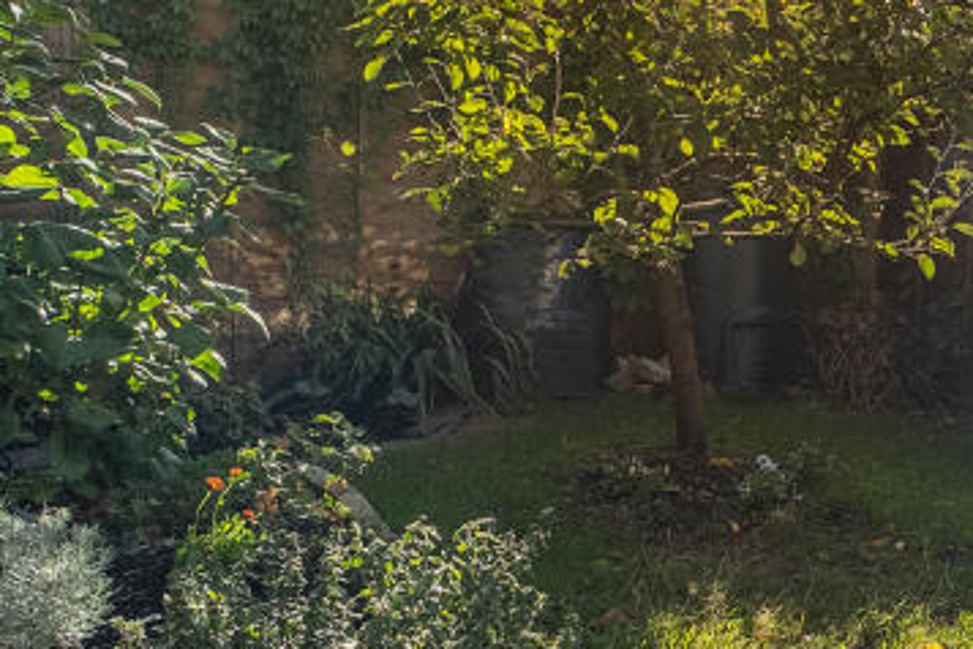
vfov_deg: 31.1
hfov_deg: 38.9
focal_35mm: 43
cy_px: 386
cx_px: 1025
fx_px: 1162
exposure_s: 1/800
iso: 400
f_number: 5.6
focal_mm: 10
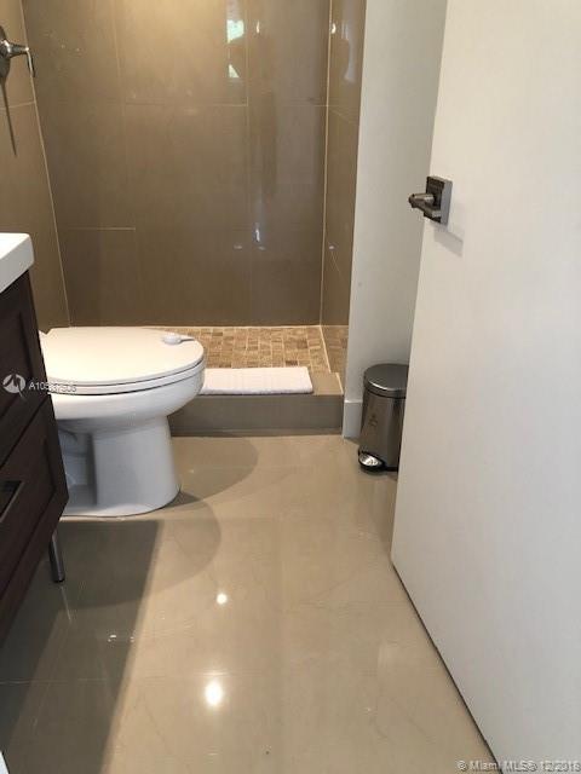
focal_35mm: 28
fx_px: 627
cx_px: 290
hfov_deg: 49.7
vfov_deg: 63.4
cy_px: 387
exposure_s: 1/15
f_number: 1.8
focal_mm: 3.99
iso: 64
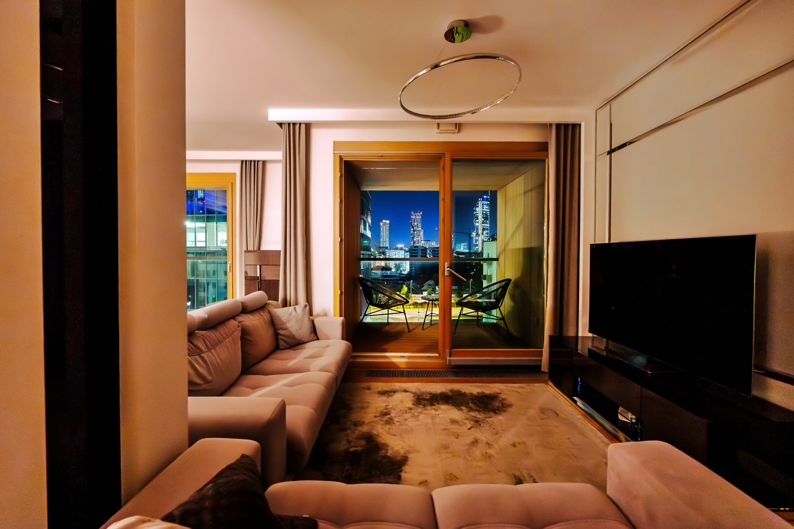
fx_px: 331
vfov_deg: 77.3
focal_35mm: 15
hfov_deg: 100.4
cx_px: 397
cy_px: 264
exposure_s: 1/13
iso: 6400
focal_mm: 10
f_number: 4
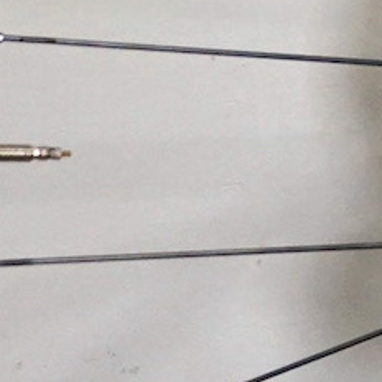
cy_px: -515
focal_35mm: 447
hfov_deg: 3.6
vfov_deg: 3.9
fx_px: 5581
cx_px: 1732
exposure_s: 1/160
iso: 1000
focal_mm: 53
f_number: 5
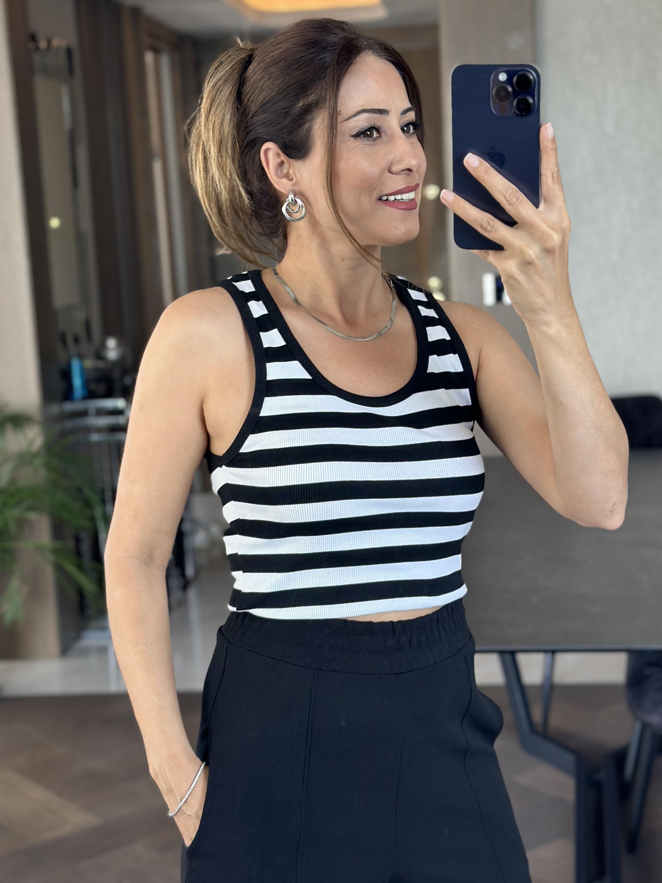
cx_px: 376
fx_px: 1504
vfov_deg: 32.7
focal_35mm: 59
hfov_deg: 24.8
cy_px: 423
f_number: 1.78
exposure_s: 1/84
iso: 125
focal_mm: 6.86
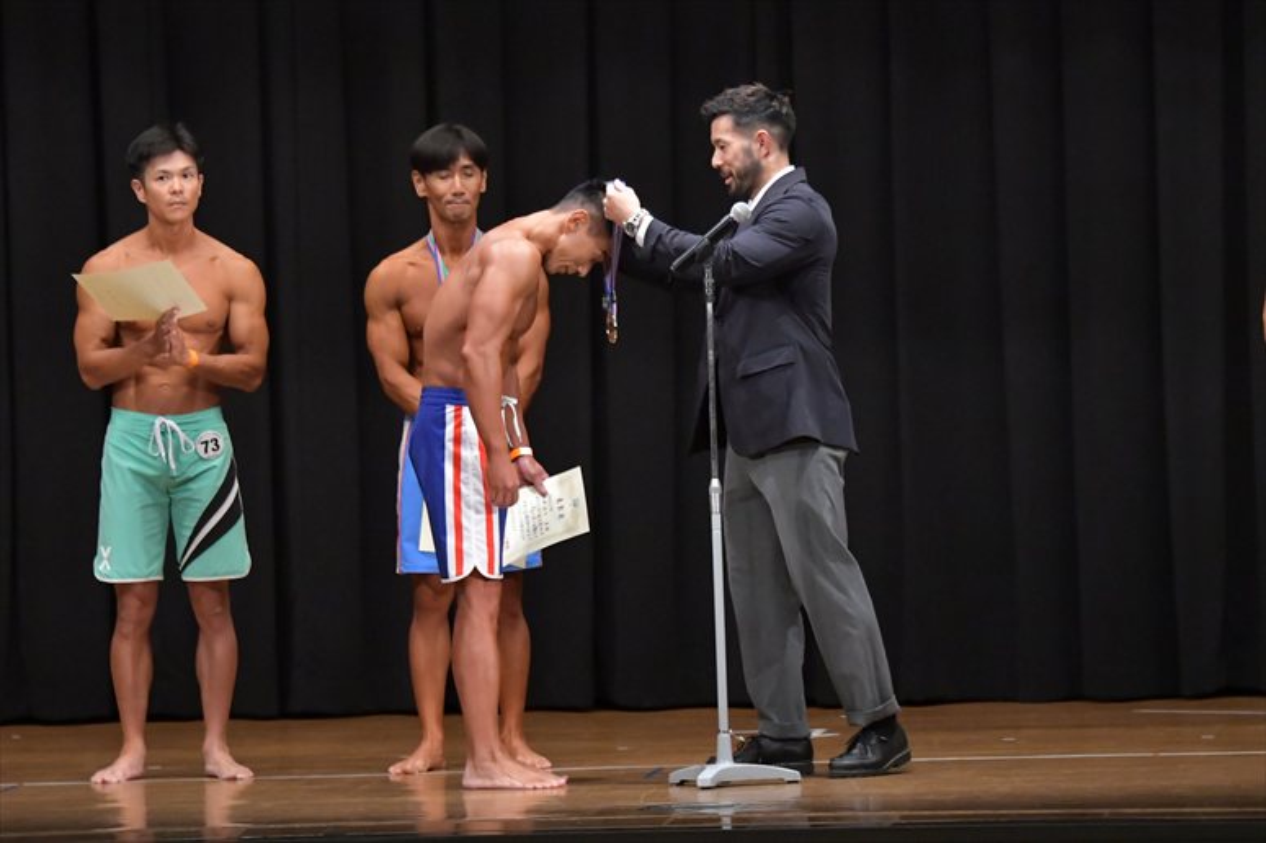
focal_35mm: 217
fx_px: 7628
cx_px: 633
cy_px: 422
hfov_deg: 9.5
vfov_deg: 6.3
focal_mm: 145
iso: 6400
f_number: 5.6
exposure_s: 1/400
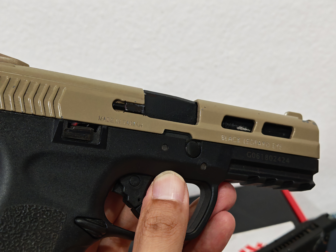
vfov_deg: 30.3
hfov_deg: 39.7
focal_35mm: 48
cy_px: 126
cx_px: 168
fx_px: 466
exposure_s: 1/50
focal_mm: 6.83
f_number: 2
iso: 250
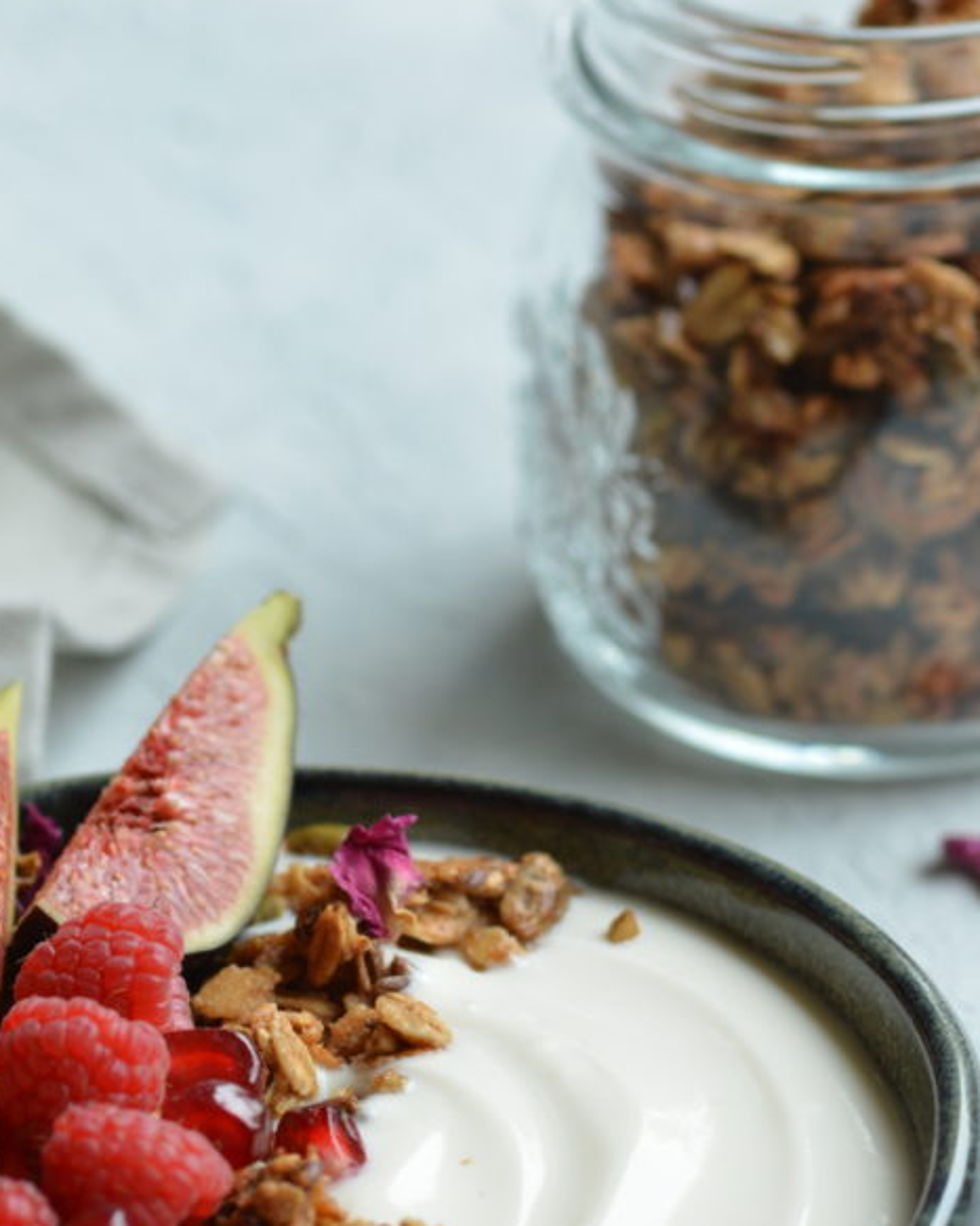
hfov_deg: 6.0
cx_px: 504
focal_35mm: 260
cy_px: 698
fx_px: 9425
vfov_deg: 7.4
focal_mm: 105
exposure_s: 1/30
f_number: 5.6
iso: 200
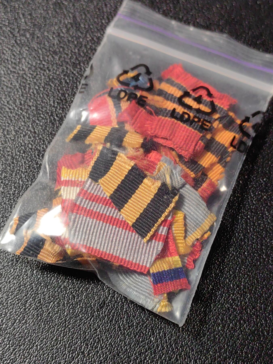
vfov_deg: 38.2
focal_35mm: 50
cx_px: 136
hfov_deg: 29.1
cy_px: 182
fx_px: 526
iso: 100
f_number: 2
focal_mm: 5.75
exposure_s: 1/100
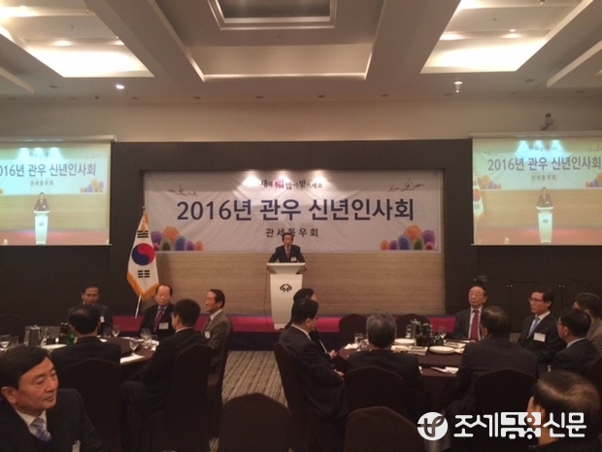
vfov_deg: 48.2
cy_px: 226
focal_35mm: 29
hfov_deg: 61.7
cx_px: 301
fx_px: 504
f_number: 2.2
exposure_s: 1/30
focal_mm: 4.15
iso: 250
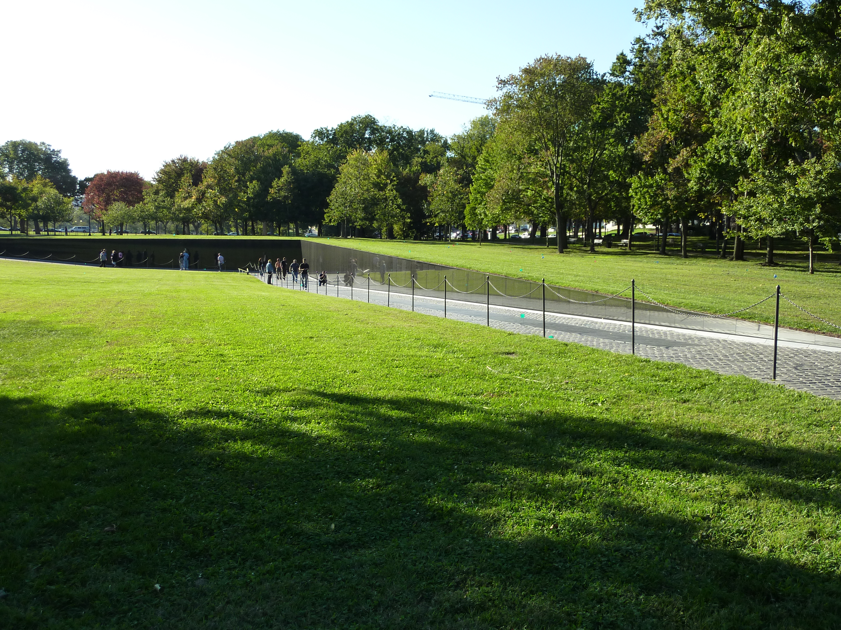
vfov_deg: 40.7
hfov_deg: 52.6
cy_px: 315
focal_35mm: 35
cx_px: 420
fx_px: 850
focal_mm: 5.7
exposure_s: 1/320
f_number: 4
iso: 125
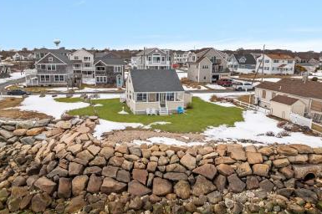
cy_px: 110
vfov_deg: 49.5
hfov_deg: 69.4
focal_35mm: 26
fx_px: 232
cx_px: 160
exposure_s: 1/200
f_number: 4.5
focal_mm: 12.29
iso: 100
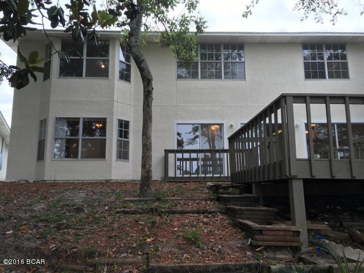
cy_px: 136
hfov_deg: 61.7
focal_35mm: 29
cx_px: 182
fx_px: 305
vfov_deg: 48.2
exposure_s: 1/189
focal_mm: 4.15
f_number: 2.2
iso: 25
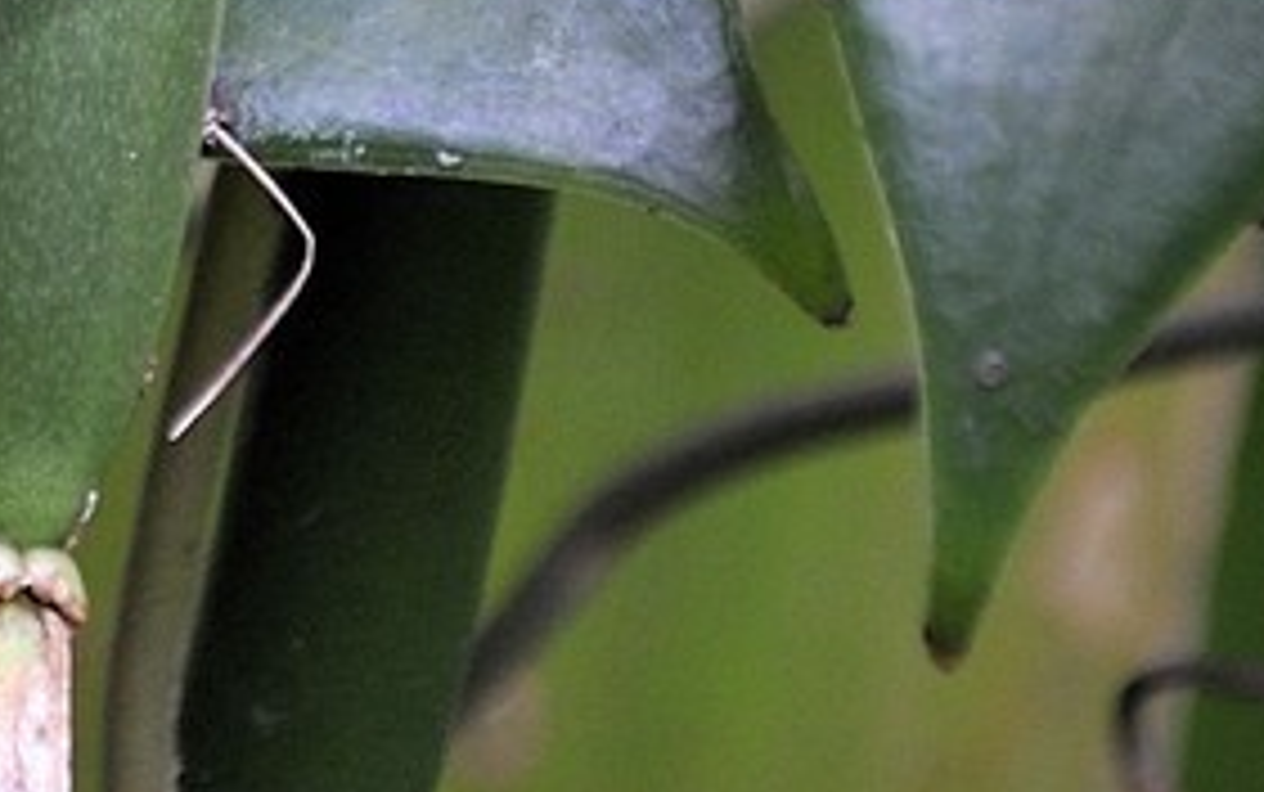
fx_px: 40018
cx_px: -625
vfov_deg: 1.1
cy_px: -1220
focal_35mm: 1161
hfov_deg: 1.8
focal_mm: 200
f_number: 5
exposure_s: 1/100
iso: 800
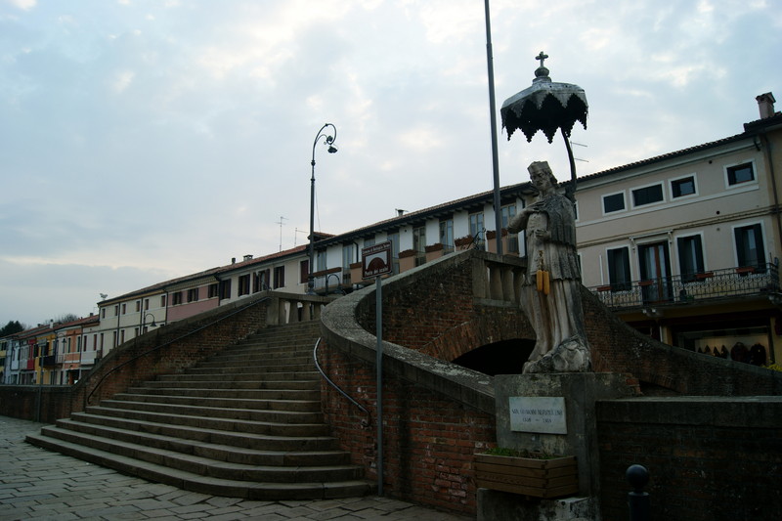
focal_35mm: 27
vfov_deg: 47.9
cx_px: 391
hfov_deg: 67.4
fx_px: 586
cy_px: 260
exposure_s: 1/50
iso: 100
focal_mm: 18
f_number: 6.3
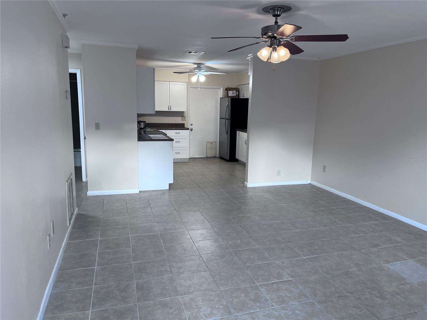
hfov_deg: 67.3
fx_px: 321
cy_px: 160
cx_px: 214
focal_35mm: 26
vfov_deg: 53.1
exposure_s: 1/120
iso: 125
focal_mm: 5.1
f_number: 1.6
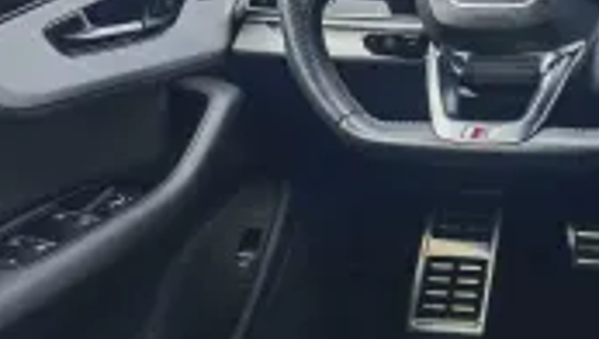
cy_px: 38
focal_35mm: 52
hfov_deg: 35.9
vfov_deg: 22.6
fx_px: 827
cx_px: 599
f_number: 1.6
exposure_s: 1/101
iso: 160
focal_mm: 6.55
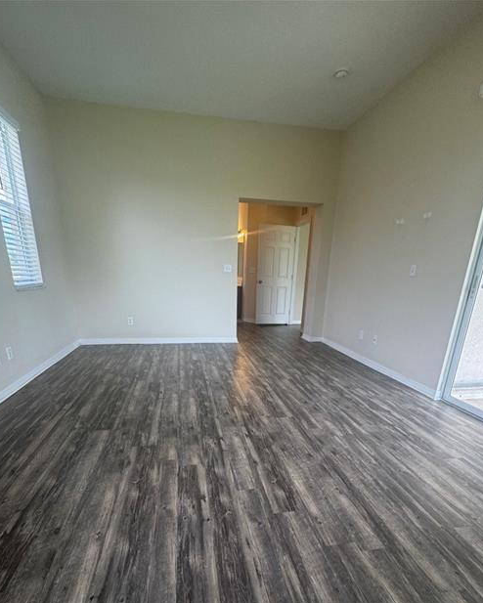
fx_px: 304
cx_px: 238
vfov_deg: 88.0
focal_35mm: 17
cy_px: 374
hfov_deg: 77.0
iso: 125
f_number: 2.2
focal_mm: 2.22
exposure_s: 1/120
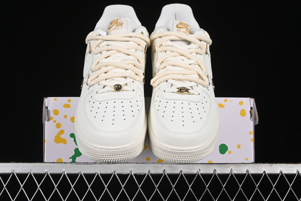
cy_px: 100
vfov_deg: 18.2
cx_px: 150
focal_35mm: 75
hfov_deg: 27.0
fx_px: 627
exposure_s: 1/100
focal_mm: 50
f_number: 8
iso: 160
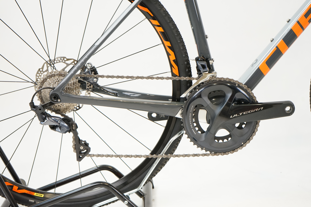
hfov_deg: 31.9
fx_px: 544
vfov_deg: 21.6
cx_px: 156
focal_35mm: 63
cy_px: 104
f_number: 5.6
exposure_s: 1/200
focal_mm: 63
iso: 2000
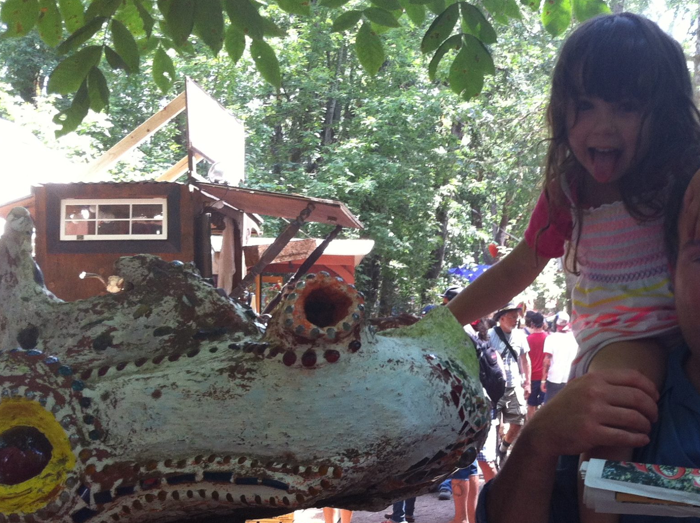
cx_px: 539
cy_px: 359
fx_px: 1171
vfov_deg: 25.0
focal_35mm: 58
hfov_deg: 32.5
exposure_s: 1/120
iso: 100
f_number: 2.8
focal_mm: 3.85
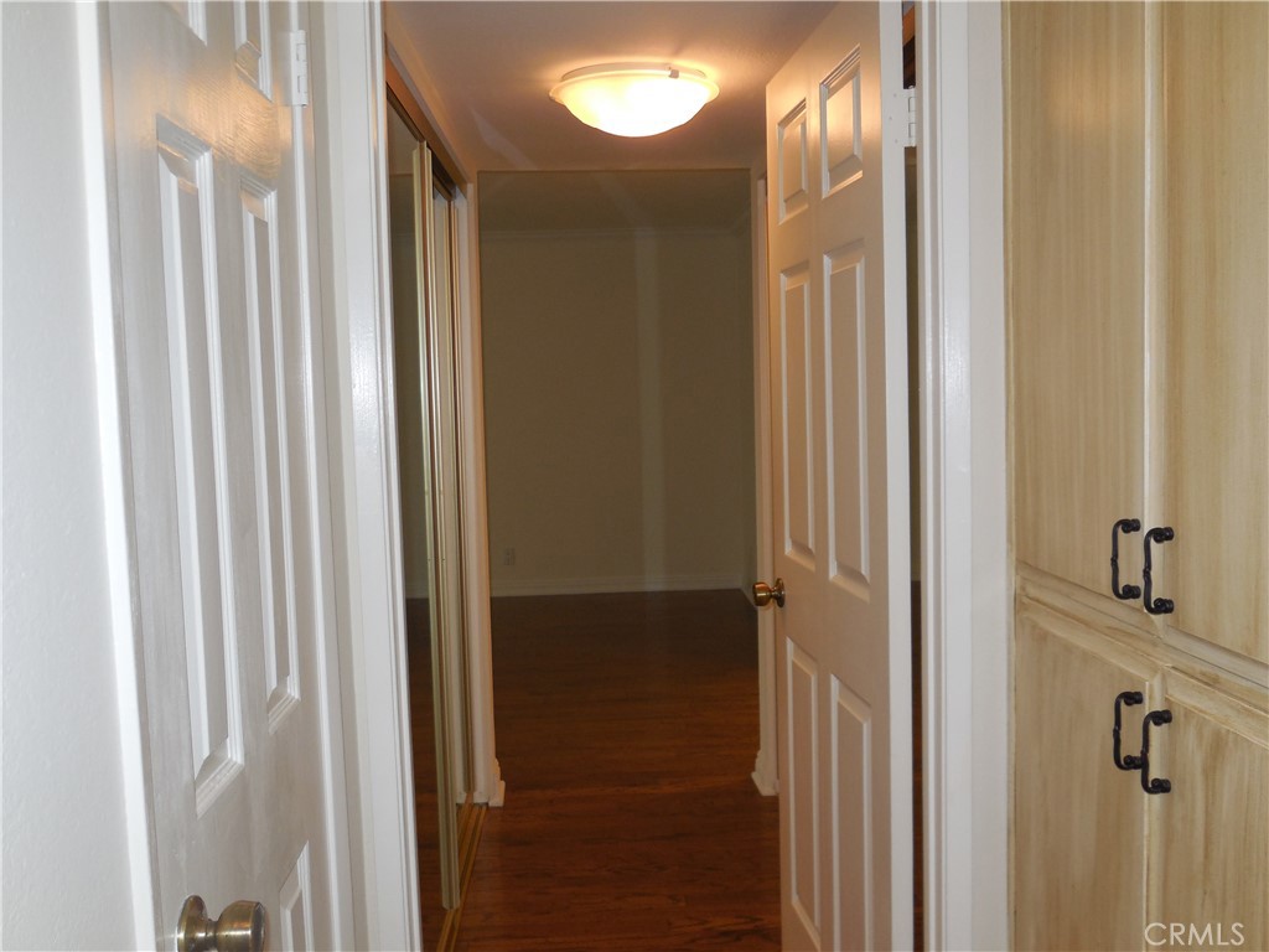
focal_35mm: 34
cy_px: 476
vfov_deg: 41.8
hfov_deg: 54.0
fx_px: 1246
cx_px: 634
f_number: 3.4
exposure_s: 1/30
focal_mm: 6.1
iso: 200
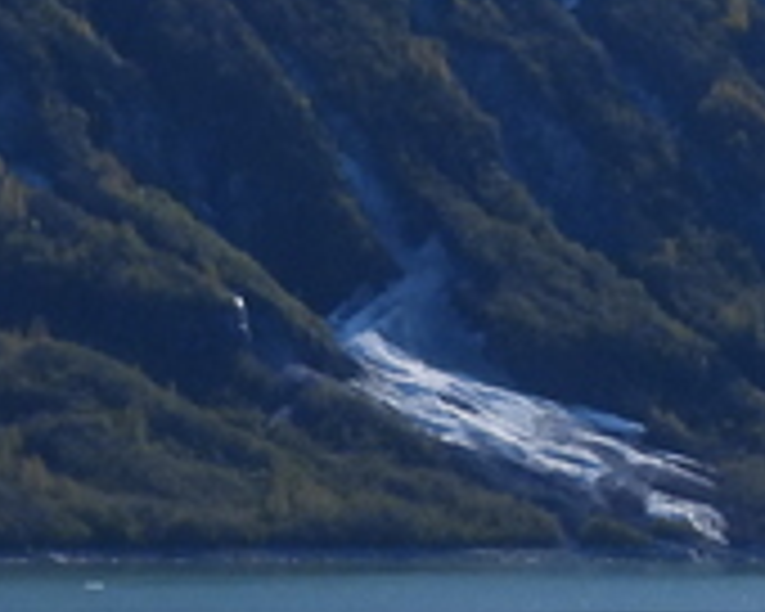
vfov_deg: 3.5
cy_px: -954
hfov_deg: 4.4
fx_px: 9985
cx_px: 729
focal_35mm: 441
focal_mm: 10.7
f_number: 3.5
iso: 100
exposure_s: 1/1600
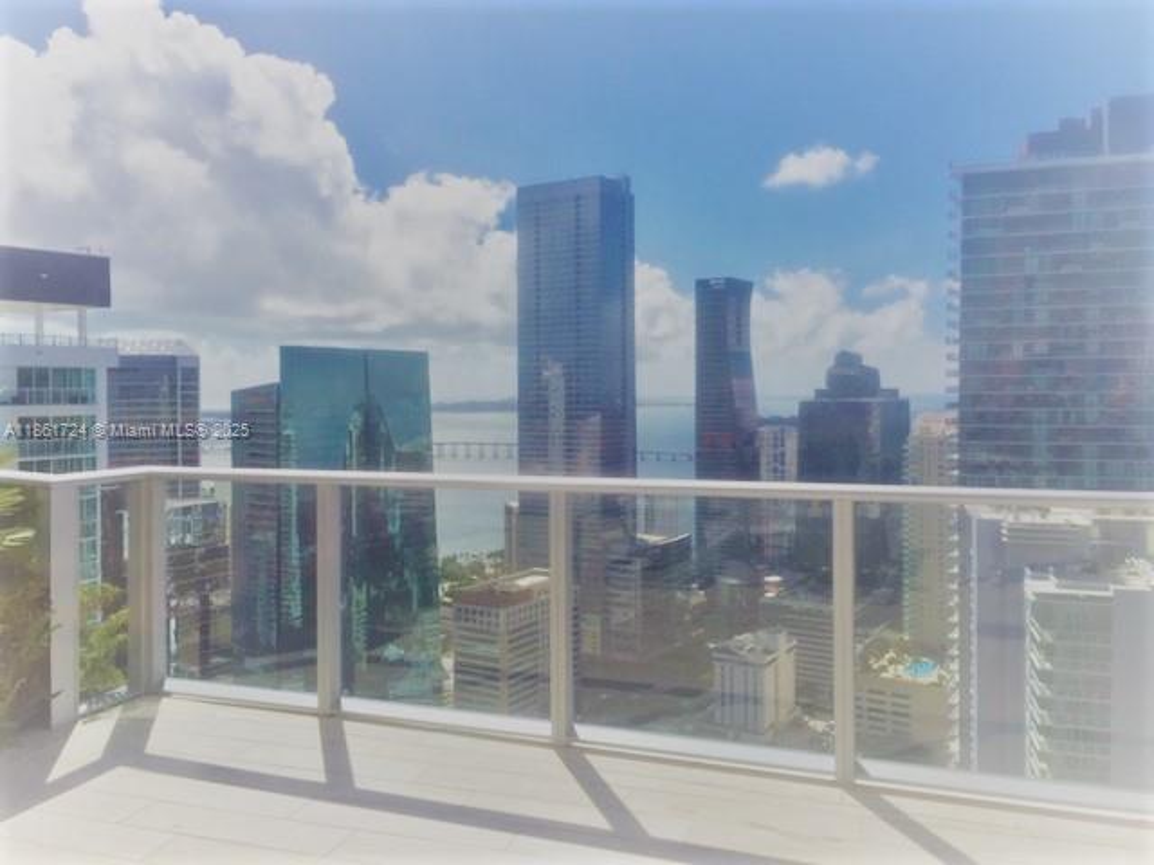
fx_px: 967
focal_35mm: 29
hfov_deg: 61.7
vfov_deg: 48.2
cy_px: 432
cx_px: 577
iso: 32
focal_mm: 4.15
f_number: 2.2
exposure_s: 1/5650
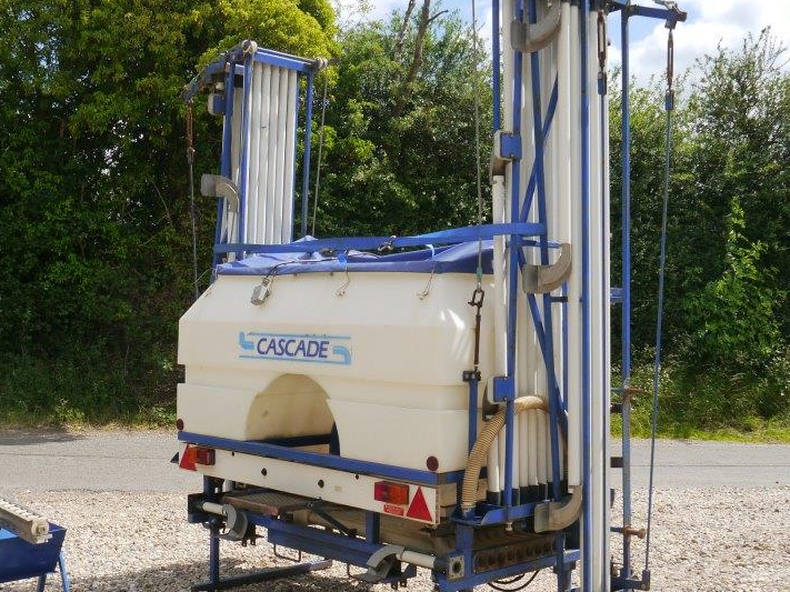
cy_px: 343
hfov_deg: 38.9
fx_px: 1118
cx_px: 349
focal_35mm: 49
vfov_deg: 29.6
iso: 160
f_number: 8
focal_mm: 17
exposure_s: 1/320
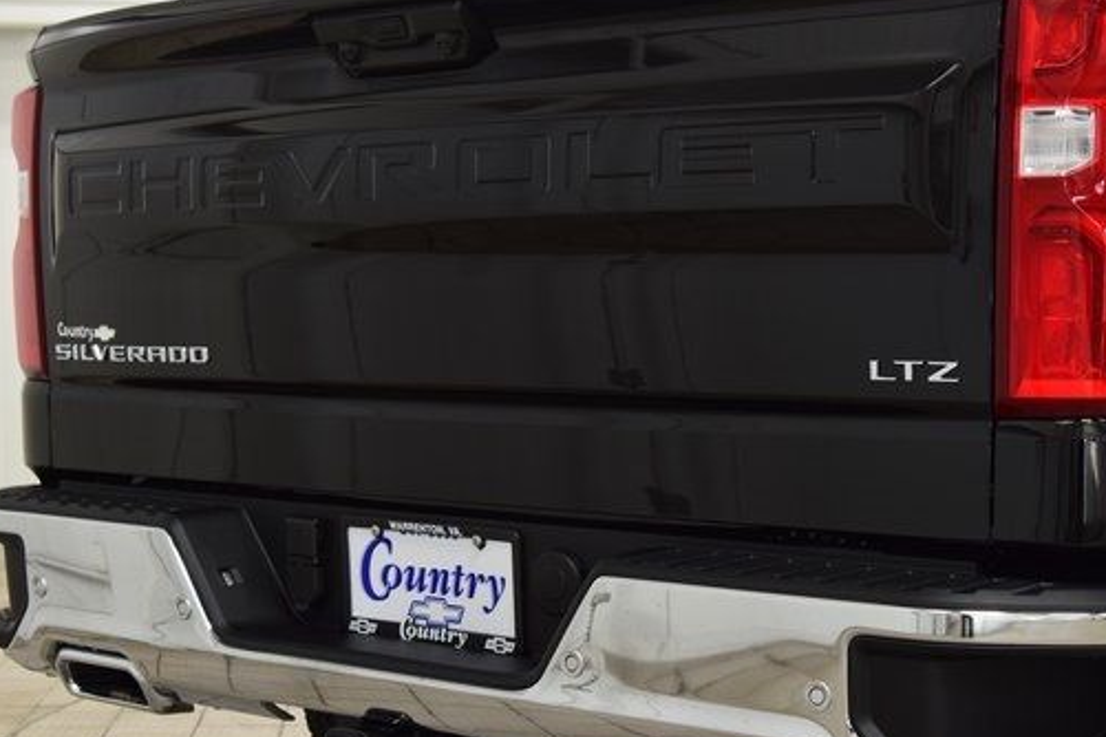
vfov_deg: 19.7
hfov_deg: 29.2
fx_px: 2120
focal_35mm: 69
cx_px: 647
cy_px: 460
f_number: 6.3
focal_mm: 36
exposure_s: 1/15
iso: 500
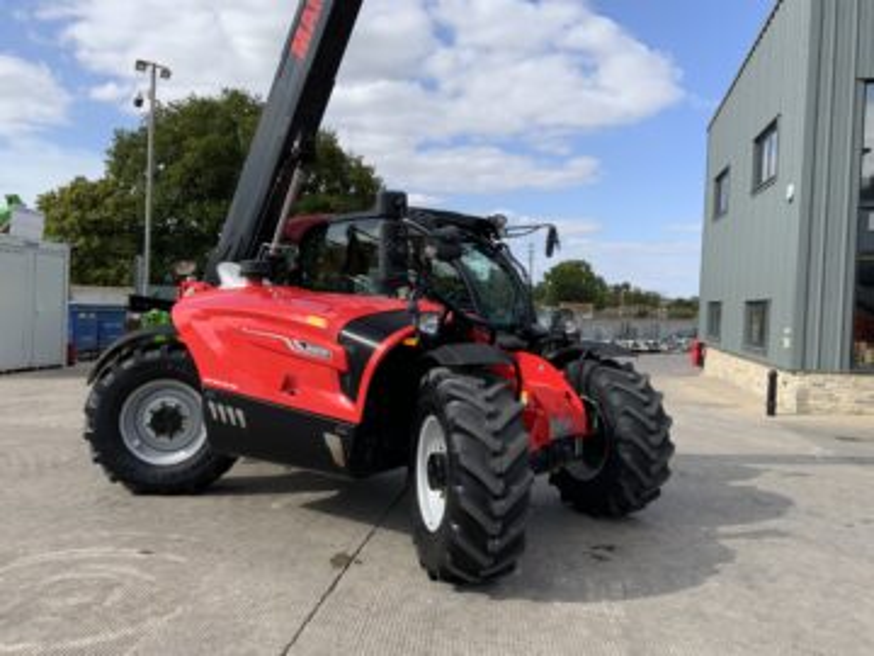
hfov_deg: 61.7
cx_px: 437
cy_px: 328
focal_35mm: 29
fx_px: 732
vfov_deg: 48.2
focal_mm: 3
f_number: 1.8
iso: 16
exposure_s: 1/1577
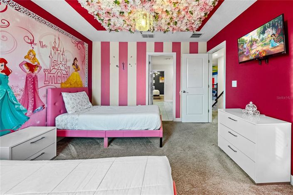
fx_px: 98
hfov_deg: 112.6
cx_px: 146
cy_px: 98
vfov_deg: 90.0
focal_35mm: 12
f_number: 5.6
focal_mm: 12
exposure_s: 1/13
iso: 1000
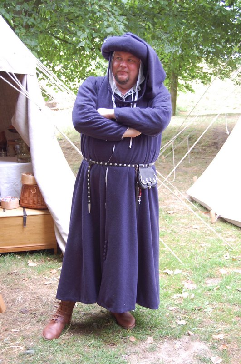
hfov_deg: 28.9
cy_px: 182
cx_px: 120
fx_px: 468
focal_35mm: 46
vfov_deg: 42.4
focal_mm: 31
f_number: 4.5
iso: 200
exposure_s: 1/40
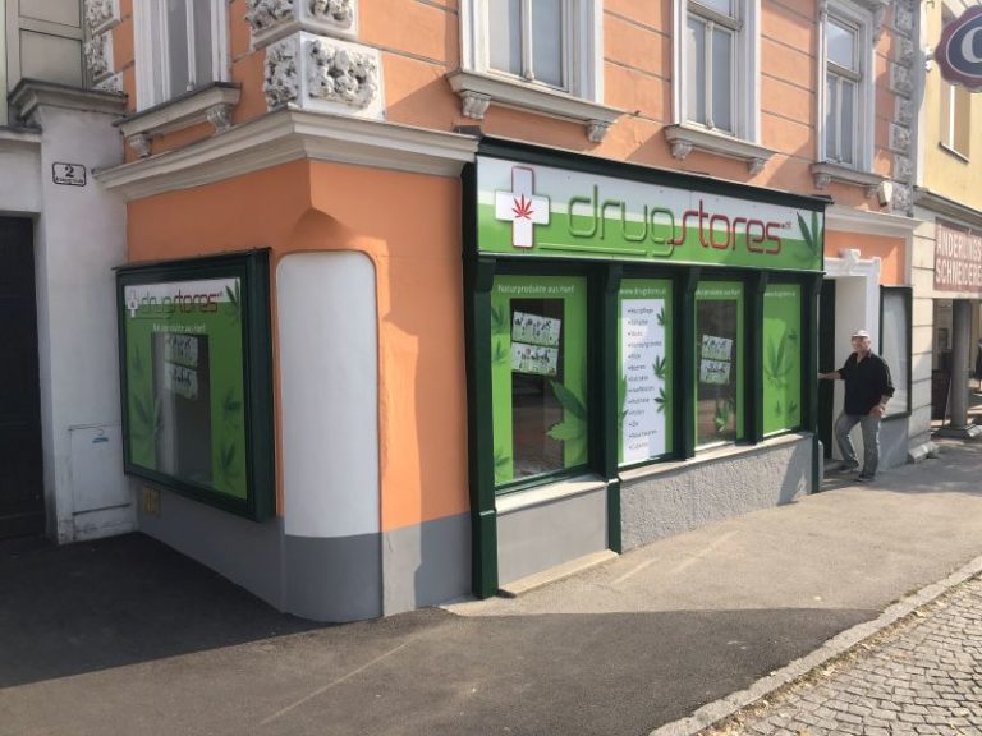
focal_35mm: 28
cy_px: 368
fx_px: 794
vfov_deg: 49.7
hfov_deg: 63.4
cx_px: 491
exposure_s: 1/1143
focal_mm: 3.99
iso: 20
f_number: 1.8
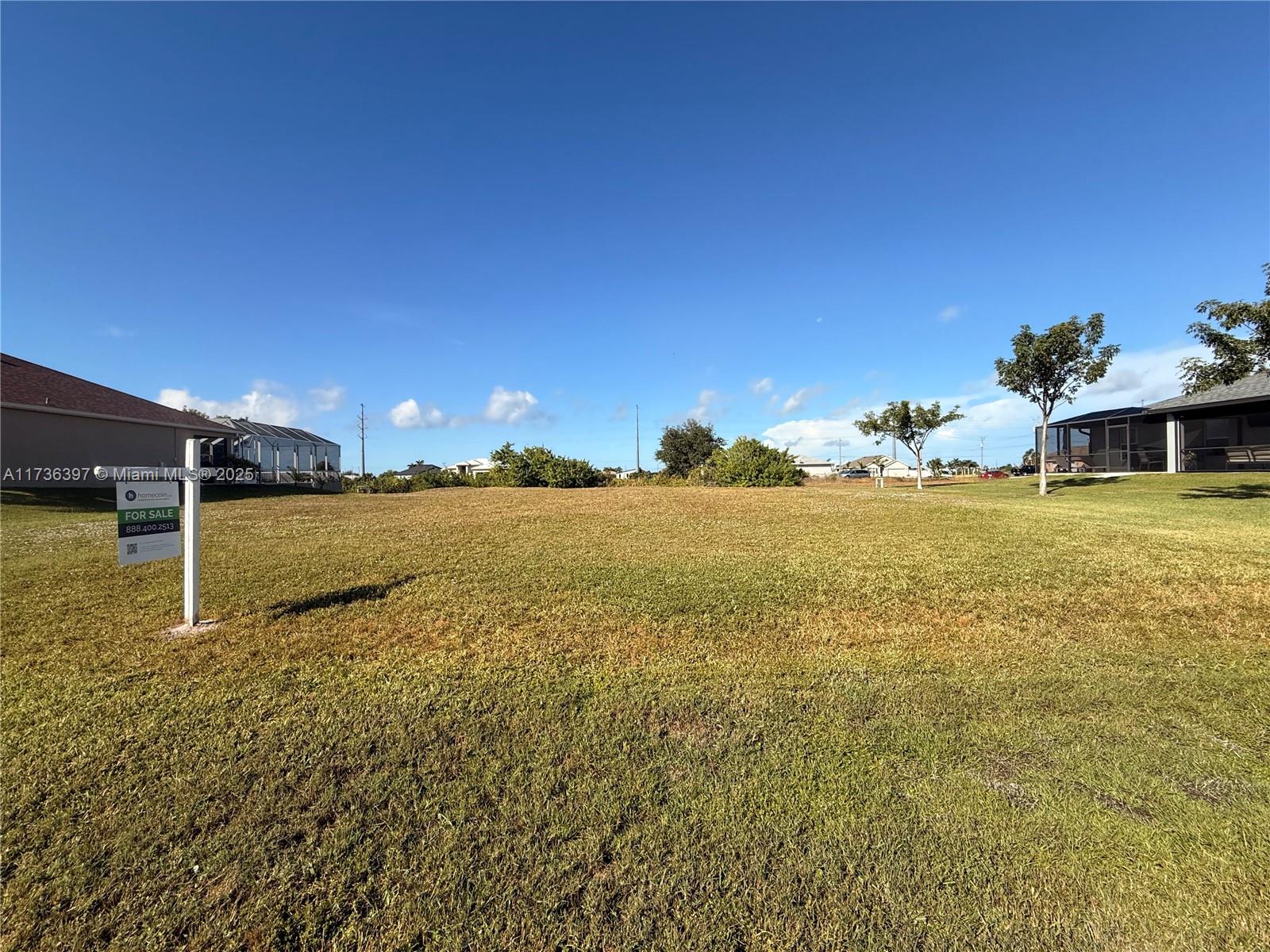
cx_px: 635
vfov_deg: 85.7
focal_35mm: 14
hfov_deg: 102.1
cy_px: 476
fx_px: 514
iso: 50
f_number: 2.2
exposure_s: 1/2611
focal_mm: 2.22
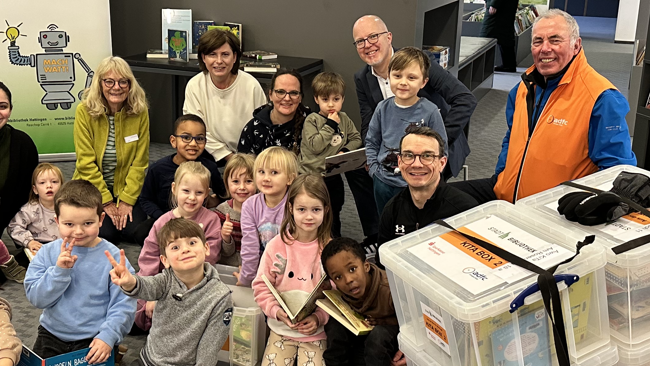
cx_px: 304
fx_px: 862
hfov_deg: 41.3
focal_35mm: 50
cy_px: 190
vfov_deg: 23.9
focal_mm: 6.86
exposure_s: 1/50
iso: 250
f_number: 1.78
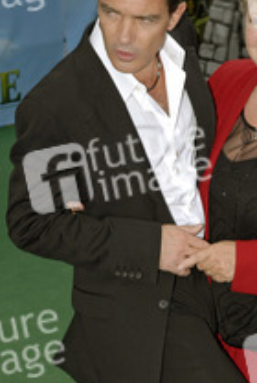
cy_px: 262
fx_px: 1686
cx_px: 173
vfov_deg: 13.0
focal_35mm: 158
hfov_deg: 8.7
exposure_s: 1/125
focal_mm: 55
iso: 400
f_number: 9
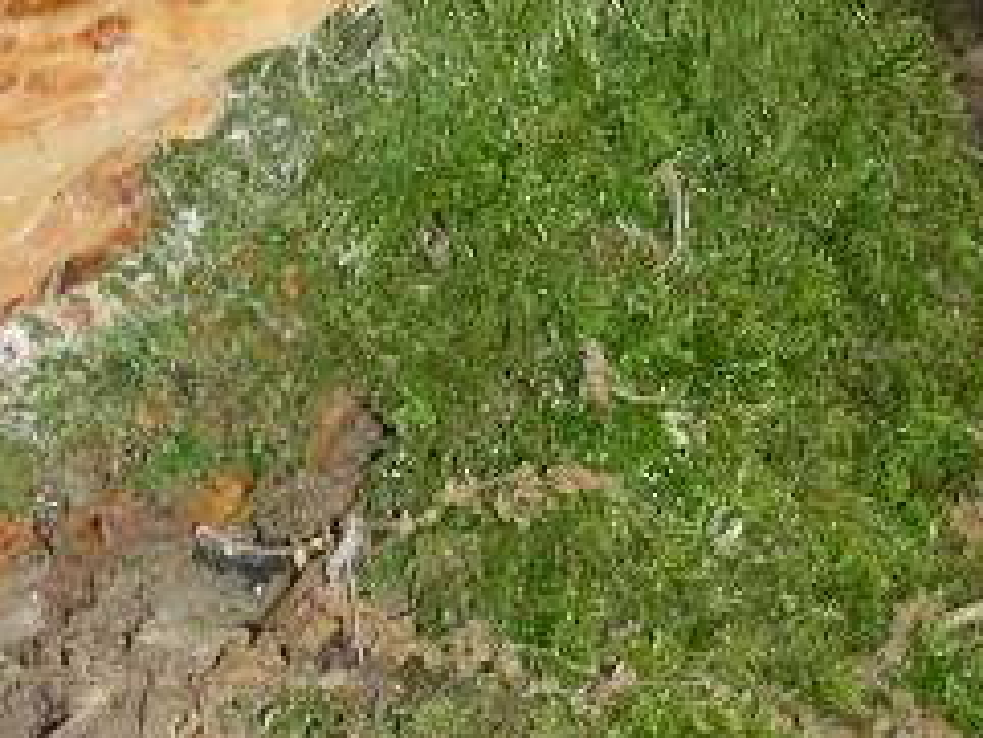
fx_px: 3580
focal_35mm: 126
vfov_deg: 11.8
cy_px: 277
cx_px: 122
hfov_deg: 15.5
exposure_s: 1/60.1
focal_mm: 6.3
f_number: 6.8
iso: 50
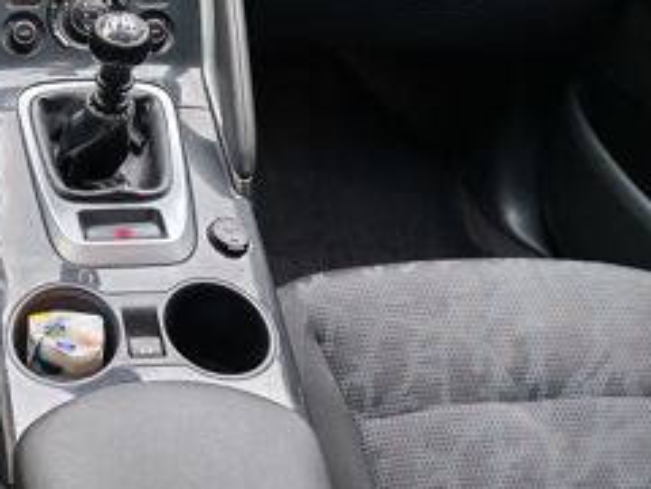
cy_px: 30
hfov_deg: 33.1
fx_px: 1016
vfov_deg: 26.0
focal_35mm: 54
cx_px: 27
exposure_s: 1/100
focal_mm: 6.12
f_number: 1.9
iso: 320
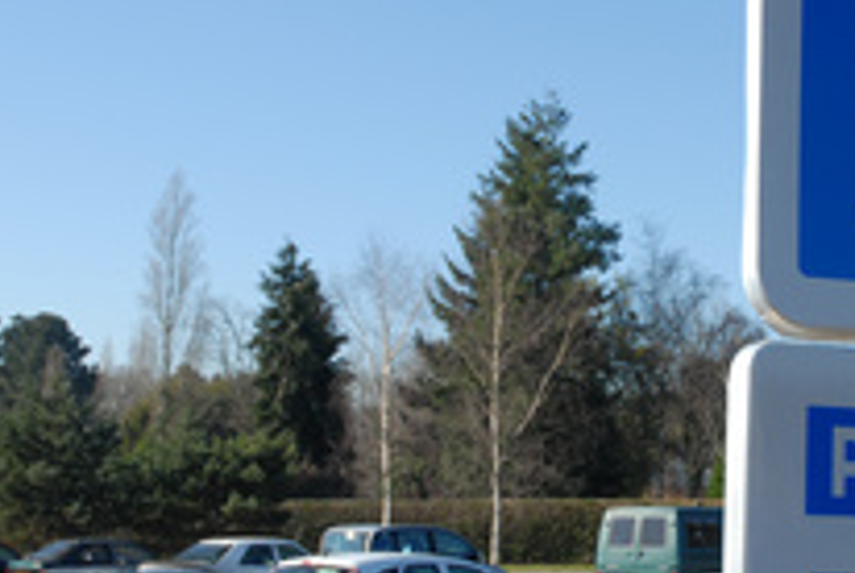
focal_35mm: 77
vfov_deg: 17.7
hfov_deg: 26.0
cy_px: 222
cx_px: 629
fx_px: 1832
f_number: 6.3
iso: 100
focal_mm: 25
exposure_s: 1/160
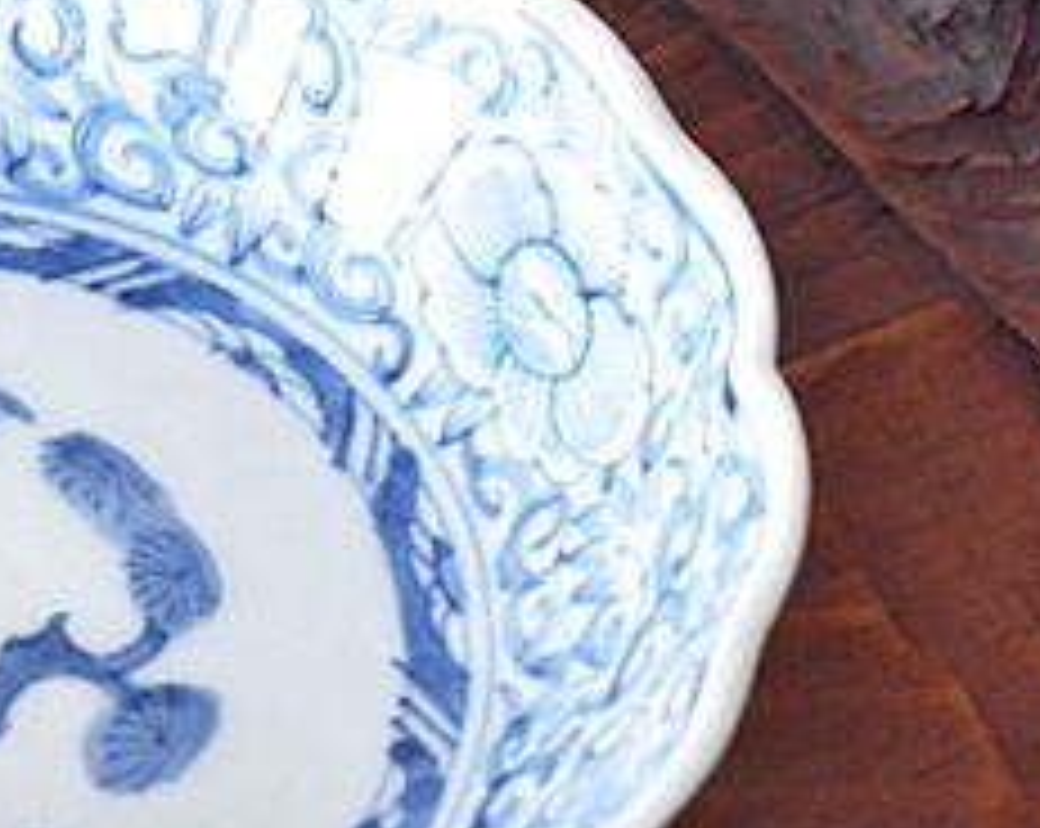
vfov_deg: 5.7
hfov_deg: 7.2
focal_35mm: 269
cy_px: 524
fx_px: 8254
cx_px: -54
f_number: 5.6
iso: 800
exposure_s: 1/6
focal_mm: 55
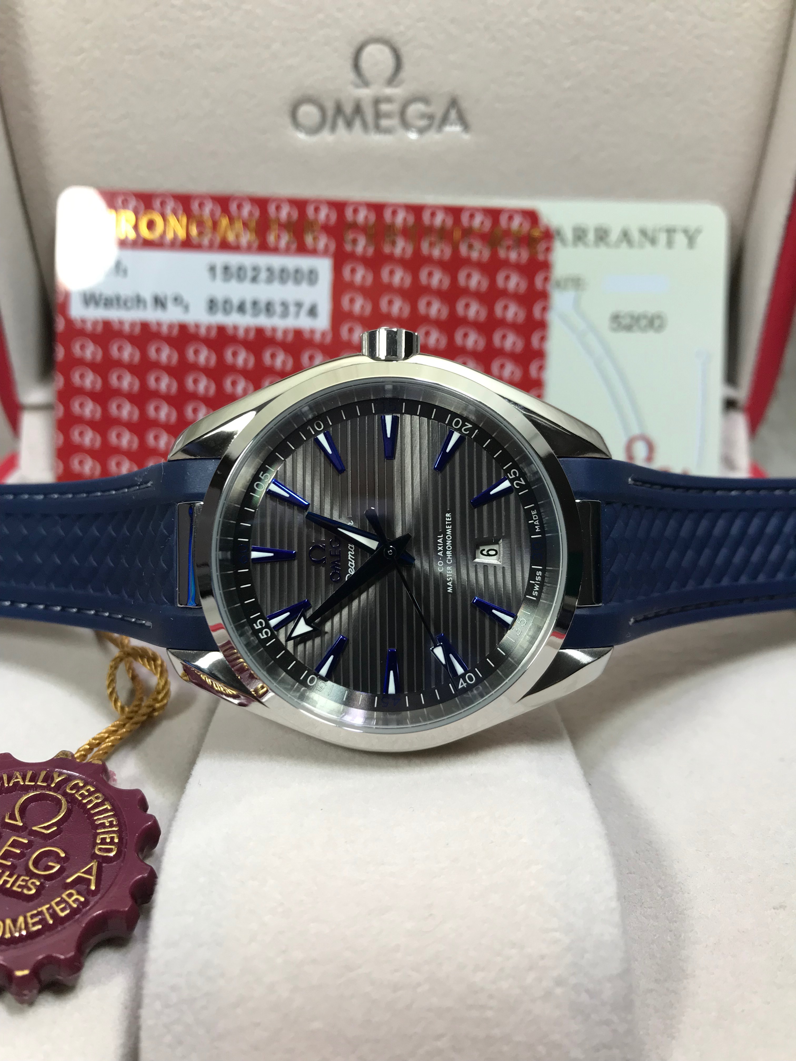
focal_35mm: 28
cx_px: 398
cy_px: 530
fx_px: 858
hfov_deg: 49.7
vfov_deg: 63.4
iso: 40
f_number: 1.8
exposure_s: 1/100
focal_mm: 3.99
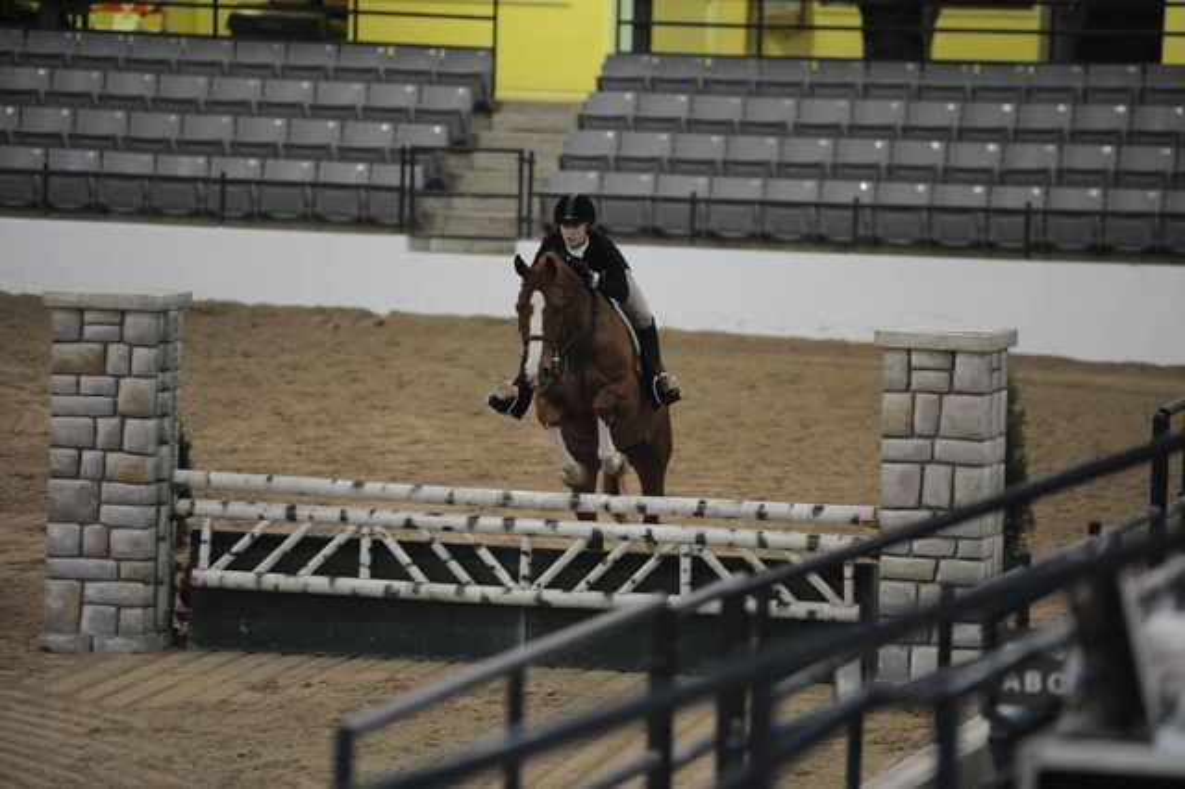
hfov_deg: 10.3
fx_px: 6580
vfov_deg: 6.9
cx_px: 592
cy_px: 394
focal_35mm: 200
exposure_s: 1/400
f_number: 2.8
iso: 6400
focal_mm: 200
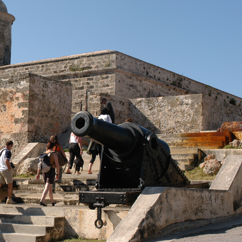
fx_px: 625
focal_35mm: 79
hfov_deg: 21.5
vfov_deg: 21.9
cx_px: 26
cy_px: 102
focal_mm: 34
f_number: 13
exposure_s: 1/200
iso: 200
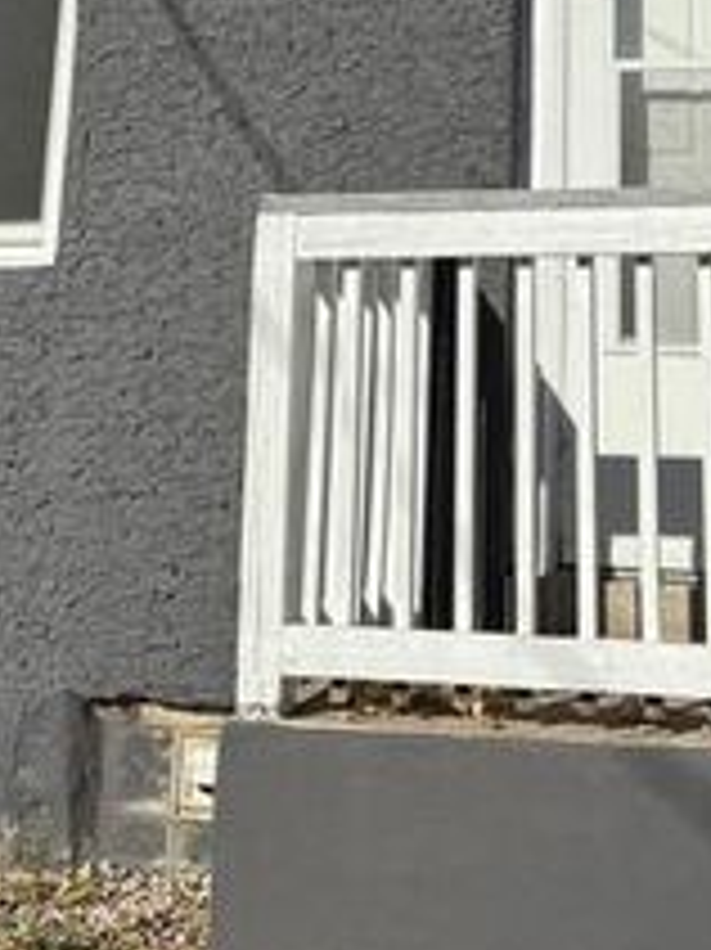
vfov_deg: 22.8
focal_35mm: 76
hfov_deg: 19.2
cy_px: -299
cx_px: 531
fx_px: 2083
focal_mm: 6.76
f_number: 1.78
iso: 80
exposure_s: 1/7353
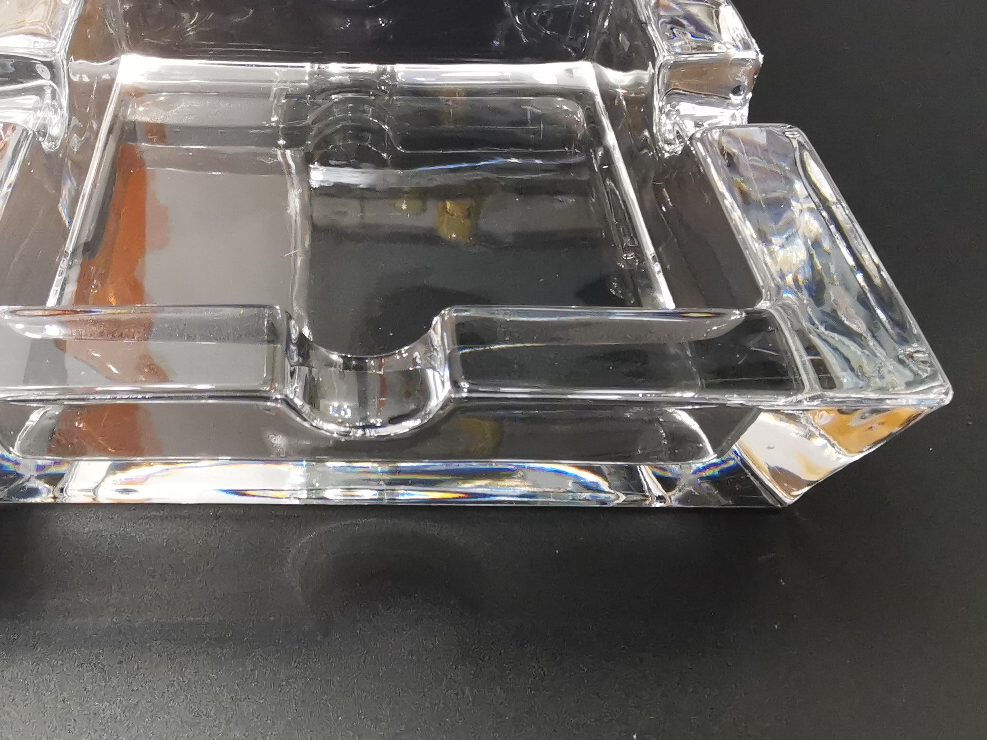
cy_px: 268
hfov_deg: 50.6
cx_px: 344
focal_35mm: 36
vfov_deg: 39.3
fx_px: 1026
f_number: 2.2
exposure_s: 1/25
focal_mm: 2.26
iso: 320
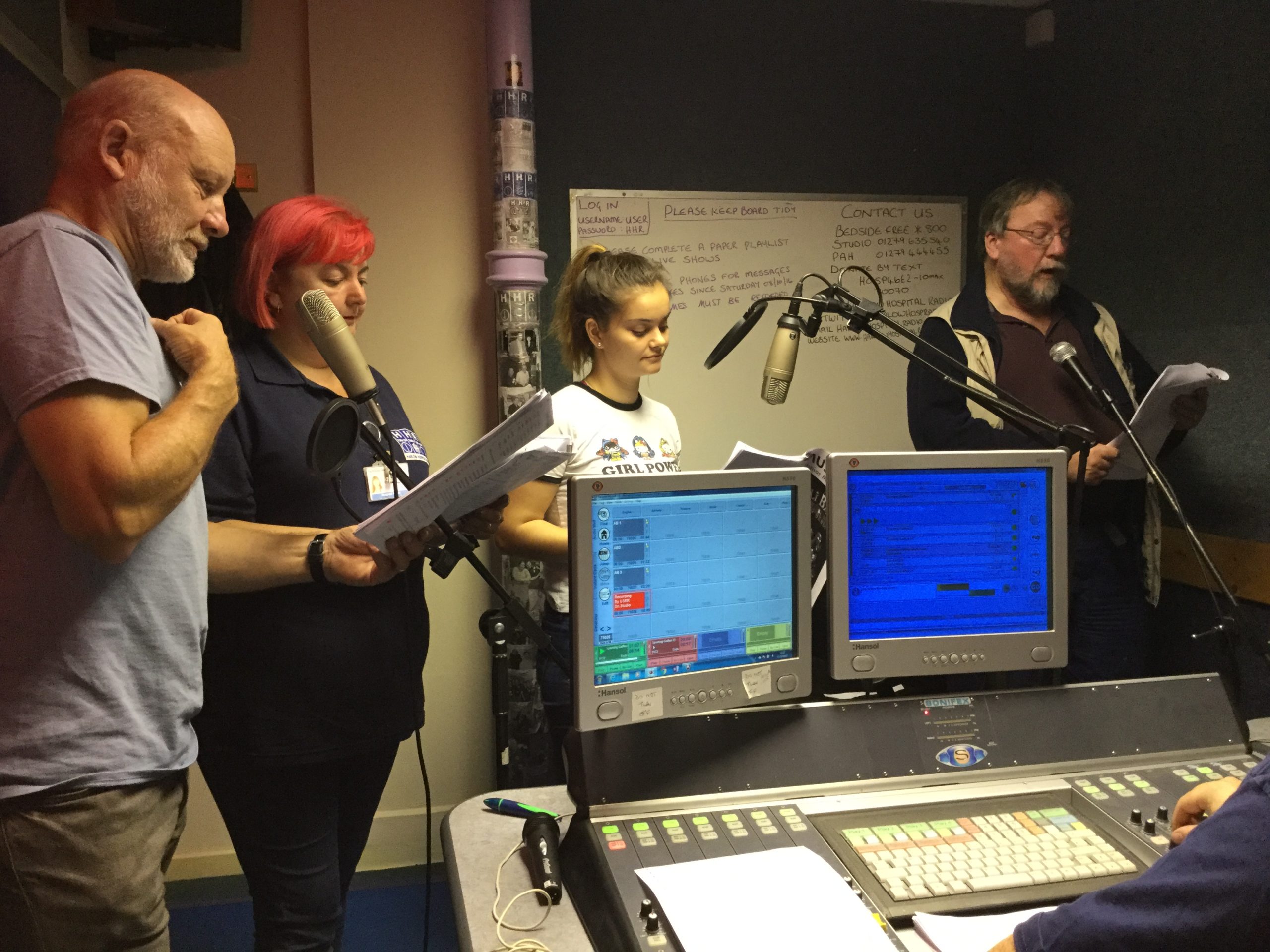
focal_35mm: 31
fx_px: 1137
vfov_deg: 45.4
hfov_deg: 58.4
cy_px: 476
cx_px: 635
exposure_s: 1/33
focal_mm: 3.3
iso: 160
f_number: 2.4
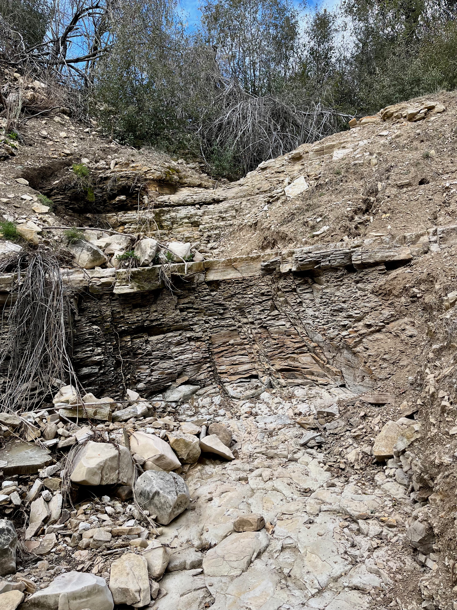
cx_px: 228
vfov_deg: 67.3
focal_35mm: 26
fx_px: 458
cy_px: 305
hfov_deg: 53.1
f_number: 1.6
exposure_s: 1/761
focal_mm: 5.1
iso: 50
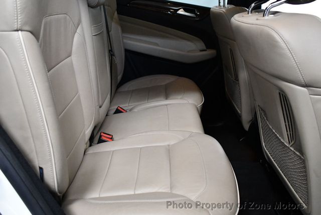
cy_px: 108
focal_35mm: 36
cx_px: 160
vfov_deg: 36.9
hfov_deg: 53.1
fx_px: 321
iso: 3200
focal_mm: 18
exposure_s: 1/125
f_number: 3.5
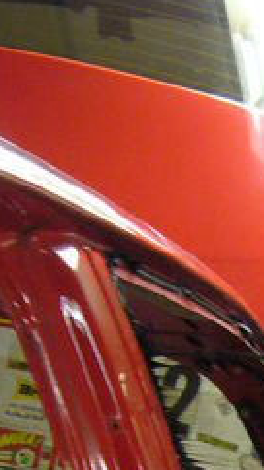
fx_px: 1258
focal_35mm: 101
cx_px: 353
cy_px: 552
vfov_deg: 20.0
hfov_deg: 11.6
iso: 200
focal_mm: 5.8
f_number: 2.8
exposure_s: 1/8
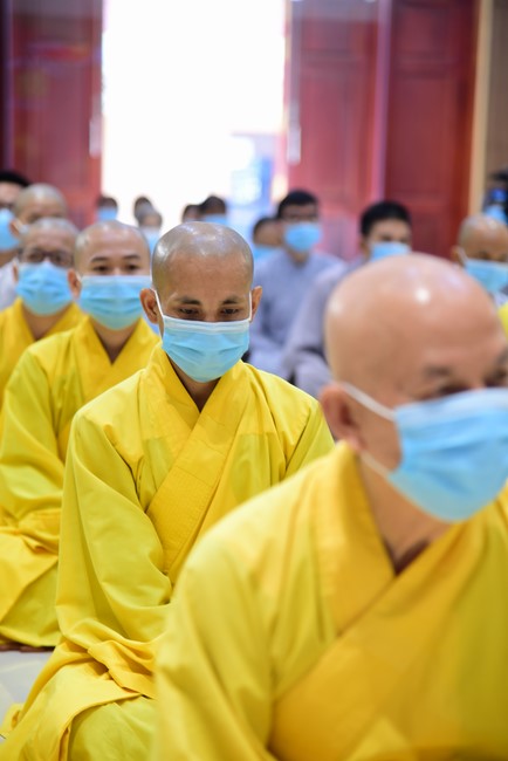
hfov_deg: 11.4
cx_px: 254
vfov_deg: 17.1
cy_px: 380
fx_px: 2537
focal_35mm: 120
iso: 800
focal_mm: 120
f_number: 4
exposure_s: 1/50
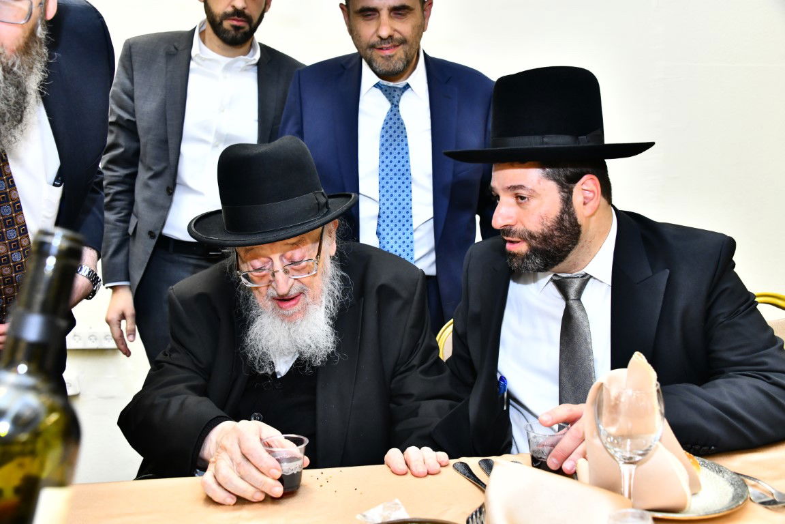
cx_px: 392
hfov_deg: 55.8
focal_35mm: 34
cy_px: 262
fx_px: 741
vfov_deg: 38.9
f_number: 5.6
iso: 2500
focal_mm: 34
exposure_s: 1/160
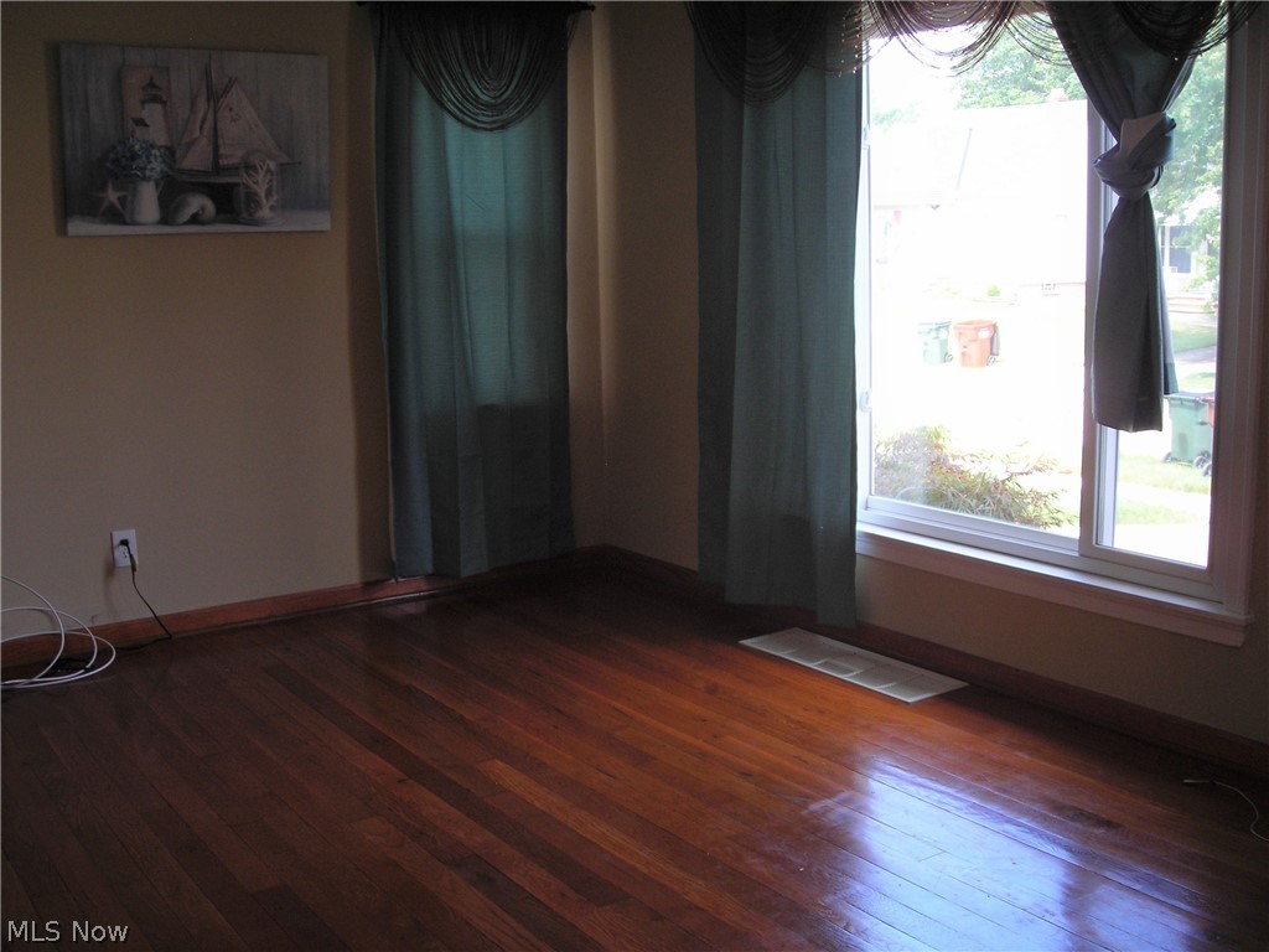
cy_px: 476
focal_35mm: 38
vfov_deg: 37.7
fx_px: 1393
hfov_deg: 49.0
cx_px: 634
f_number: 3.2
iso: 50
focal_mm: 6.3
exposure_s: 1/42.7
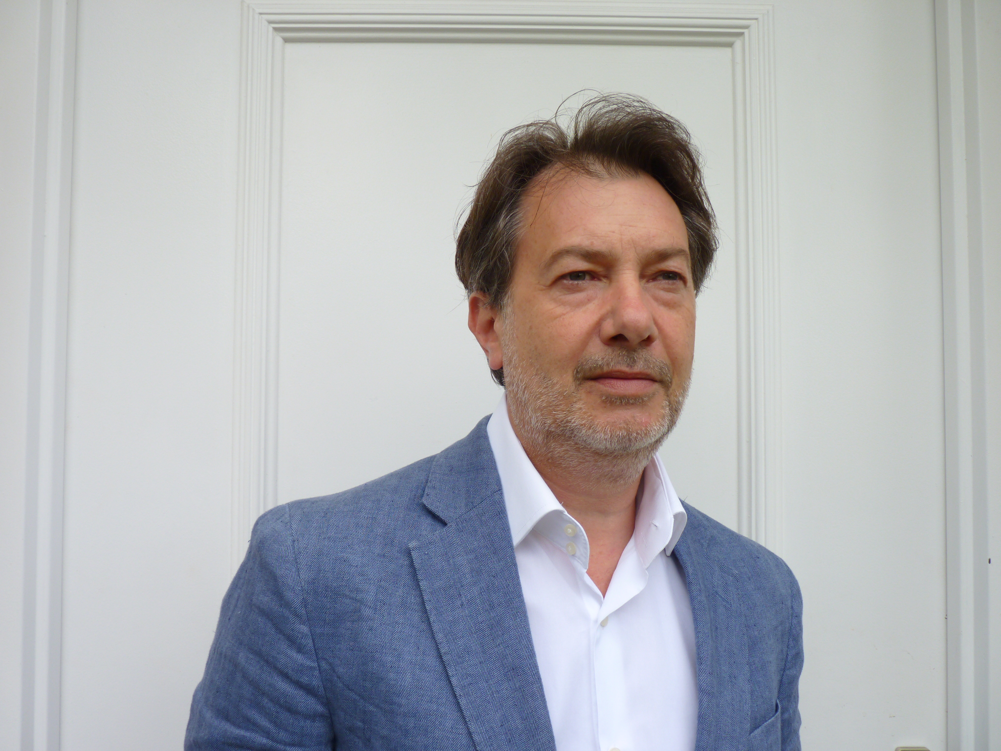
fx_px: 896
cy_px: 376
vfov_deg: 45.4
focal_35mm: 31
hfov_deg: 58.4
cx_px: 500
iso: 80
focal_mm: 5.4
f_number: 3
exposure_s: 1/200
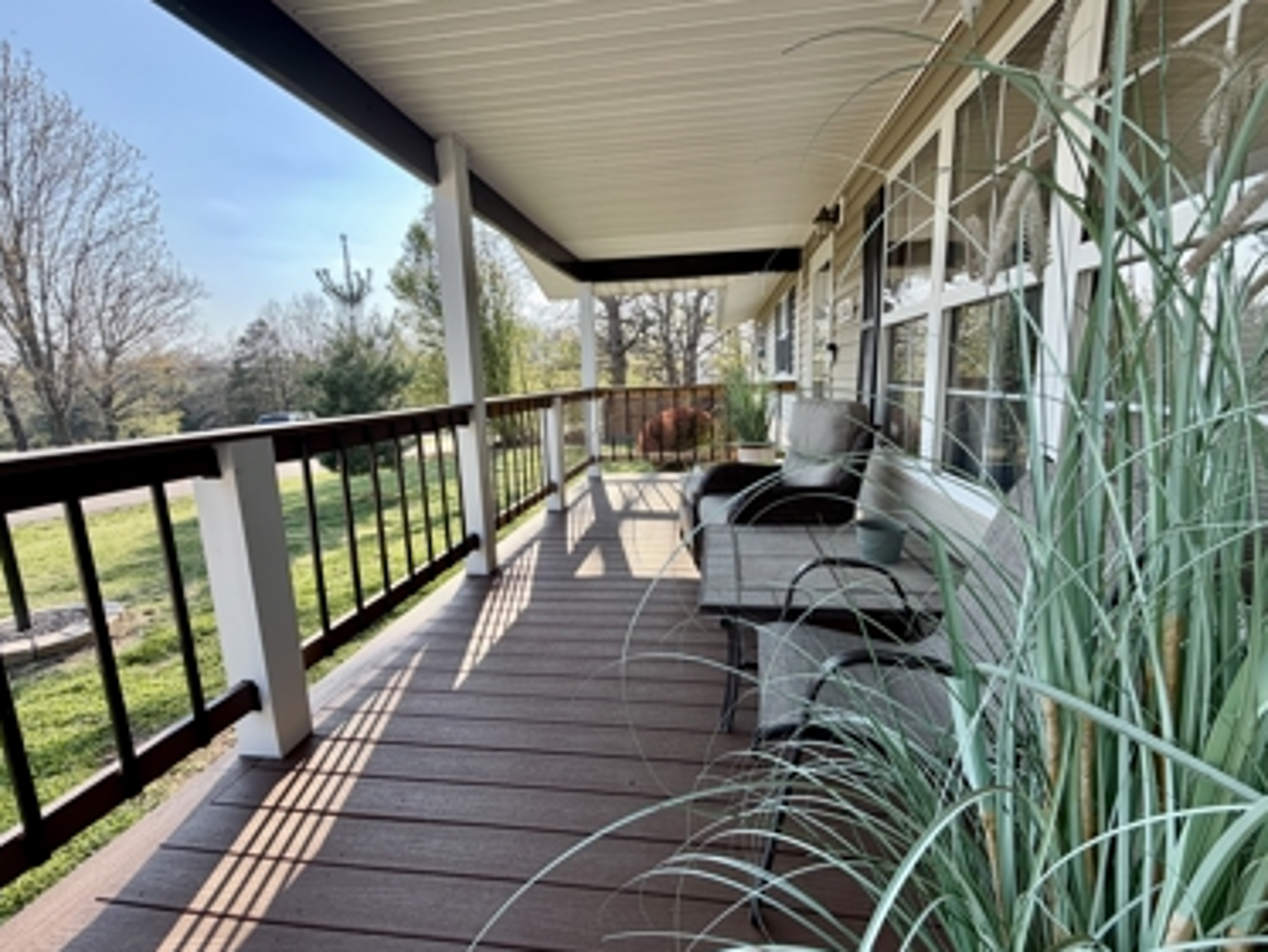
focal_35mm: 15
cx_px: 649
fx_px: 550
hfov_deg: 98.1
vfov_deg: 81.8
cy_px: 473
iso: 50
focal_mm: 2.22
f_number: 2.2
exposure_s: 1/383
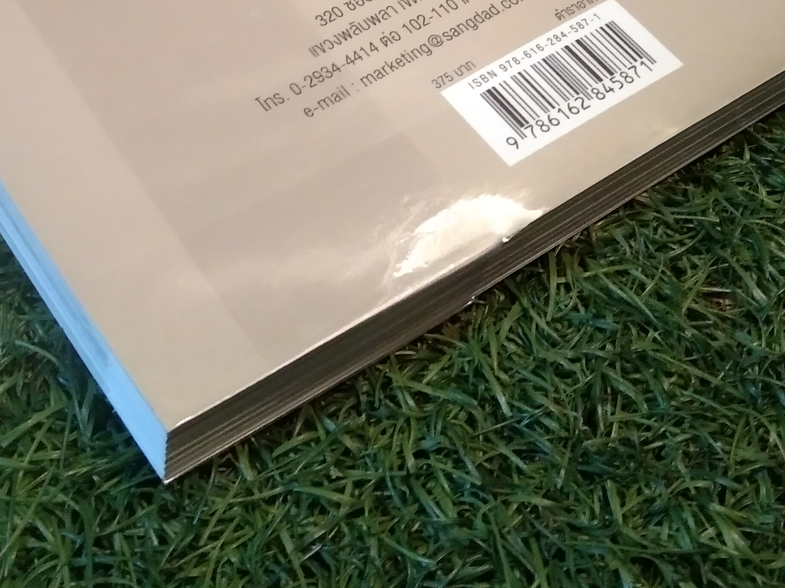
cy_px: -68
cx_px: 225
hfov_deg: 28.3
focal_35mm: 68
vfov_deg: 20.5
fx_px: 1542
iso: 619
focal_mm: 3.65
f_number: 2.2
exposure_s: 1/20
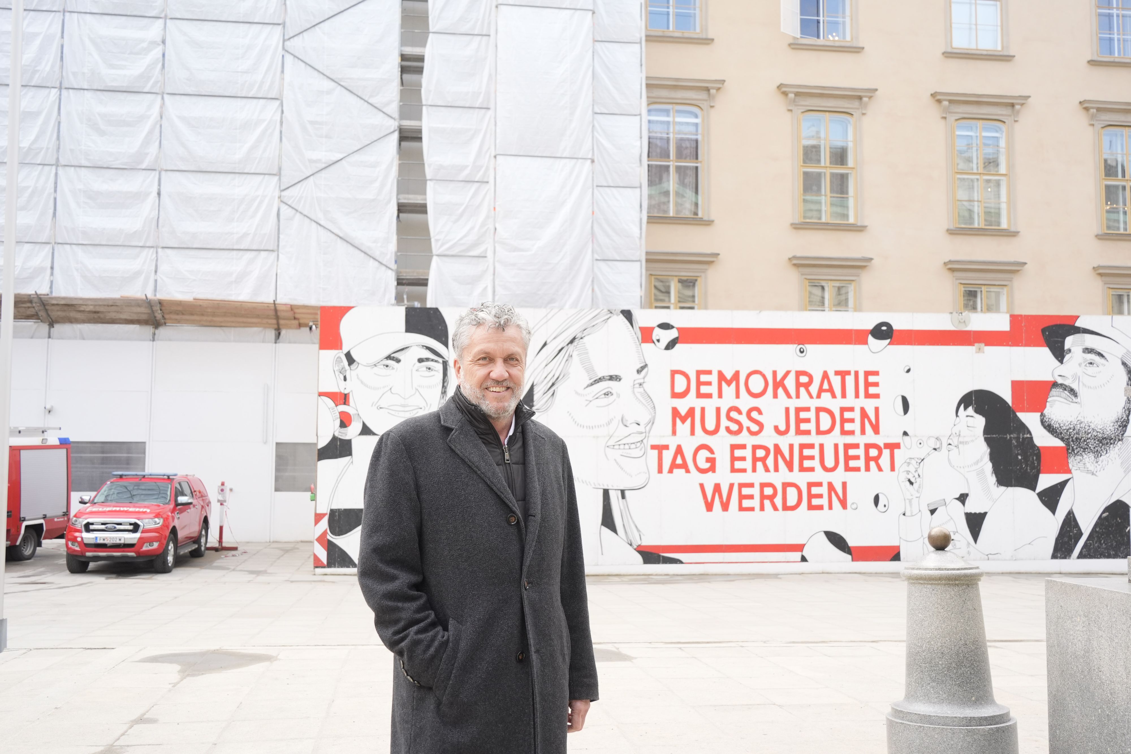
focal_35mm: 36
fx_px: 1131
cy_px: 377
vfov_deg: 36.9
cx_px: 566
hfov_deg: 53.1
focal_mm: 36
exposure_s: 1/500
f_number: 7.1
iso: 1000
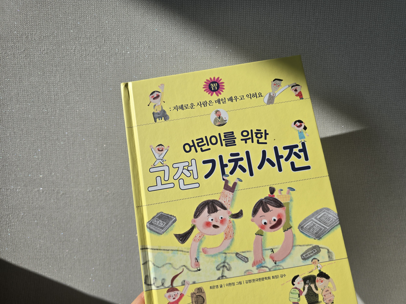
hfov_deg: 73.9
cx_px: 203
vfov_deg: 58.9
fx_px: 270
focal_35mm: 23
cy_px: 152
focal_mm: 6.3
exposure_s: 1/194
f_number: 1.7
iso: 12
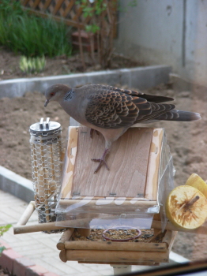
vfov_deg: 10.1
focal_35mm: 196
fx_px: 1565
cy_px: 138
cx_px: 104
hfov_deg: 7.6
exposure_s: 1/76.5
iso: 200
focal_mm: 32.7
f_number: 3.5
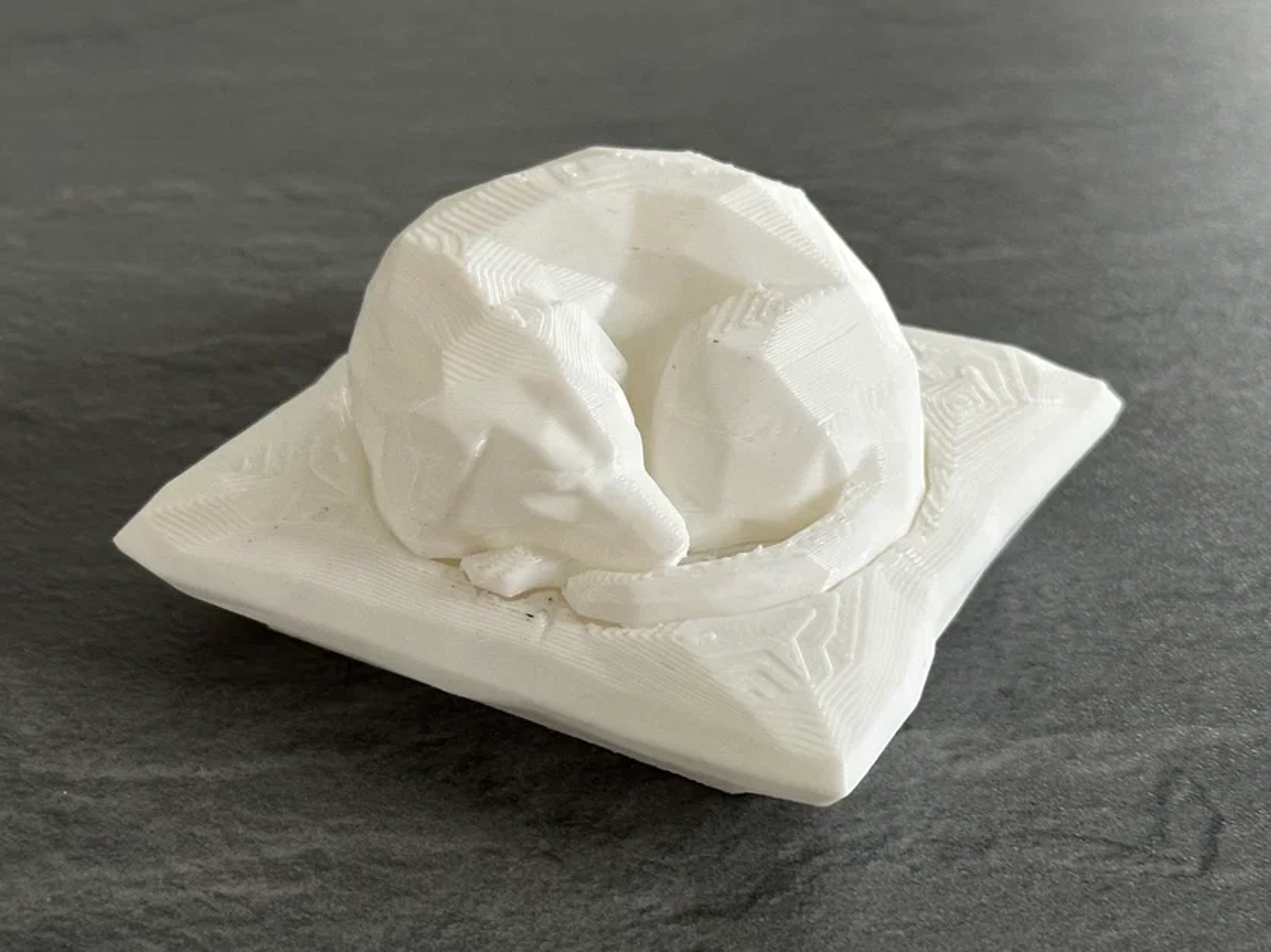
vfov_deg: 30.3
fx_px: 1762
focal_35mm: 48
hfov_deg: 39.7
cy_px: 476
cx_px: 636
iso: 320
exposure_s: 1/40
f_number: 1.78
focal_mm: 6.86
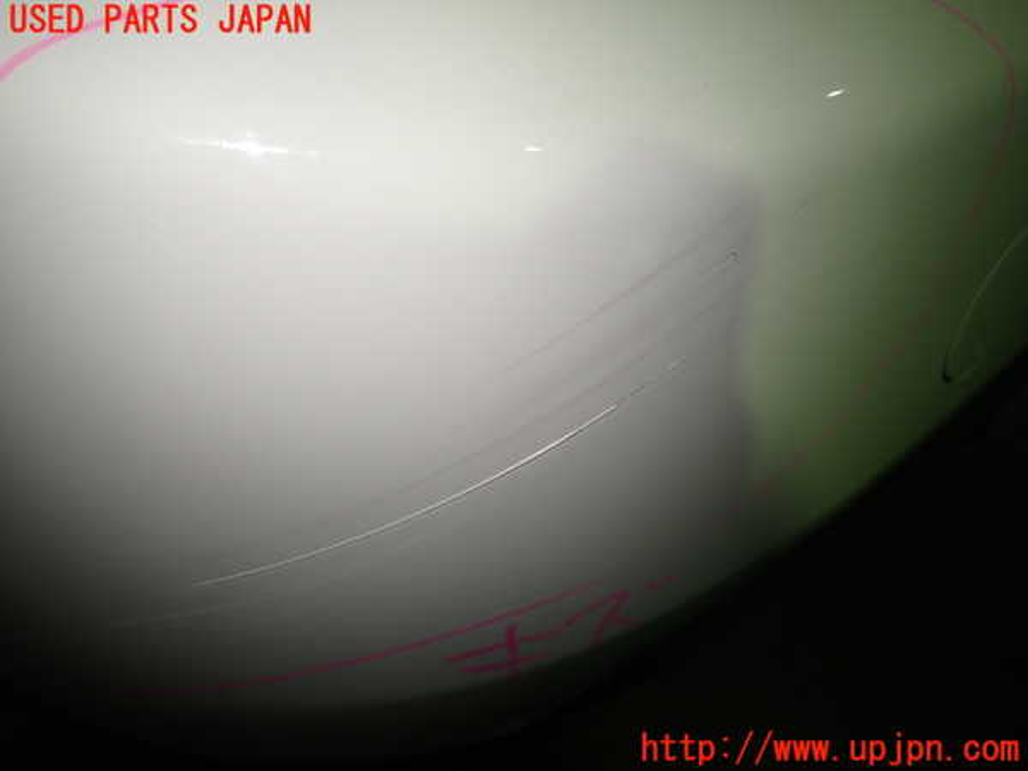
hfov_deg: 69.4
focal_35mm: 25
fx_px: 742
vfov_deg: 54.9
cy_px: 386
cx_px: 514
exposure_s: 1/60
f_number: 2
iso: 160
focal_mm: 4.5
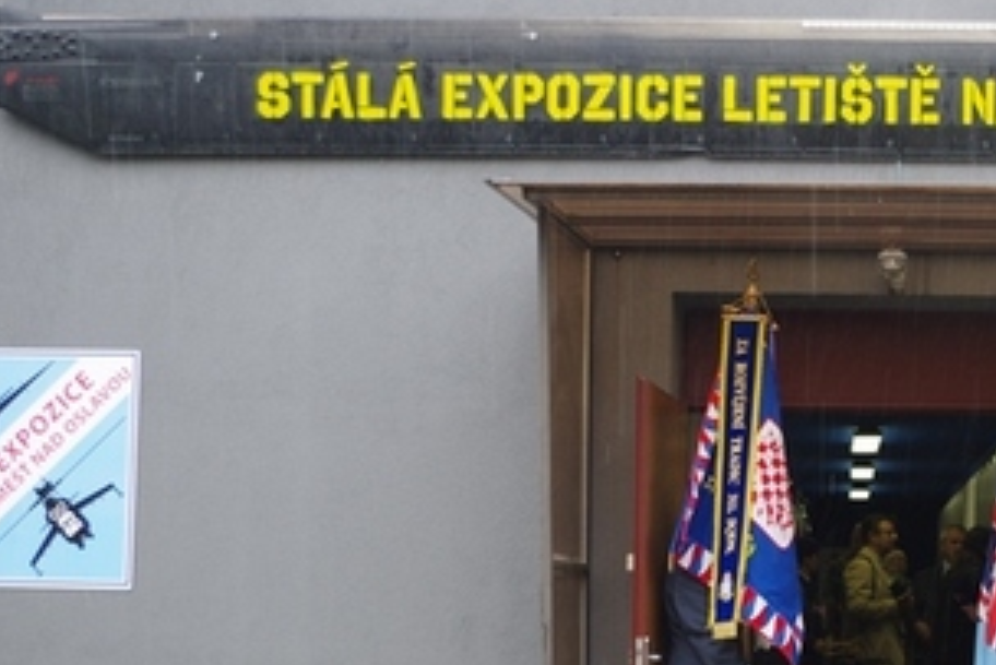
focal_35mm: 63
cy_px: 544
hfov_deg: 30.8
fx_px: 1744
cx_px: 850
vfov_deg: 21.3
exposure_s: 1/60
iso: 200
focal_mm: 20
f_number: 4
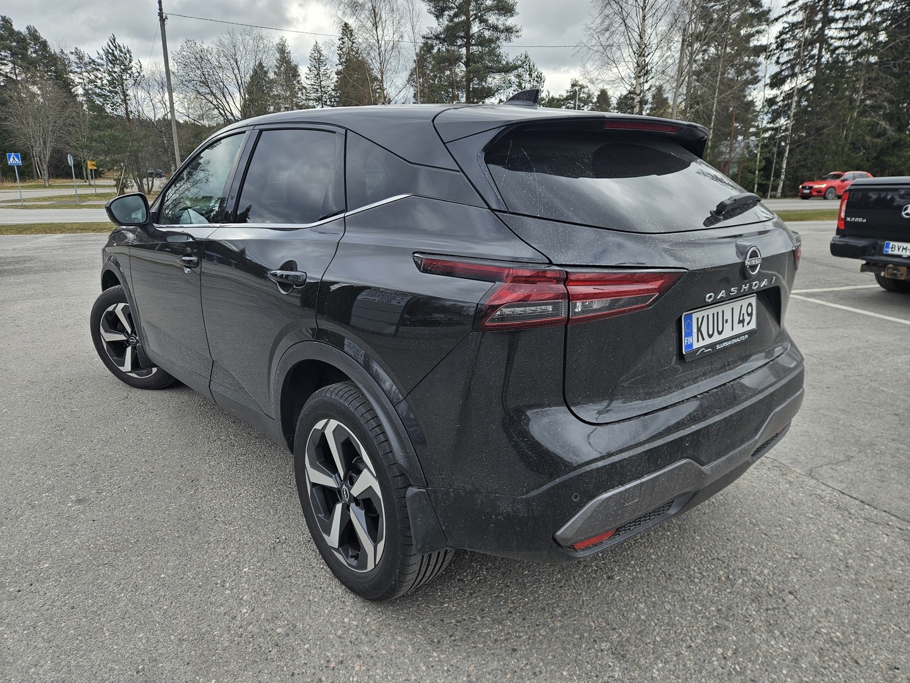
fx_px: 605
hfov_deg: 73.9
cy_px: 342
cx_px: 455
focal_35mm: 23
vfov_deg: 58.9
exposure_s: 1/566
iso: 25
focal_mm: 5.4
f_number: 1.8
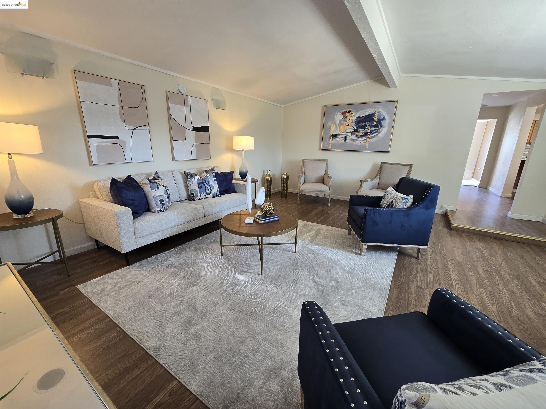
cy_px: 204
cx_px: 273
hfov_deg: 106.2
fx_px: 205
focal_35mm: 13
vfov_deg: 89.9
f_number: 2.2
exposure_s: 1/60
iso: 160
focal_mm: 2.2
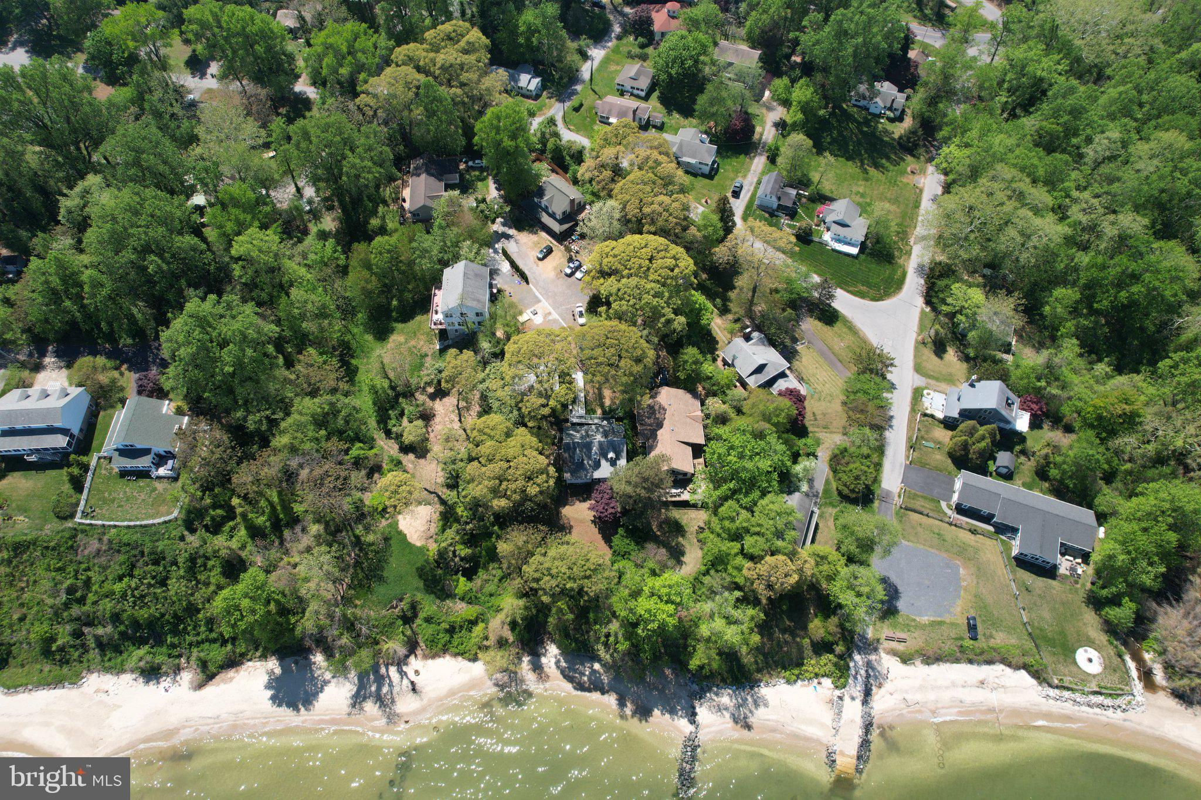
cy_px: 400
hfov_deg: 78.6
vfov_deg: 57.2
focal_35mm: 22
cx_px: 600
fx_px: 734
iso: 100
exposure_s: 1/1250
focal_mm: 8.38
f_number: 2.8
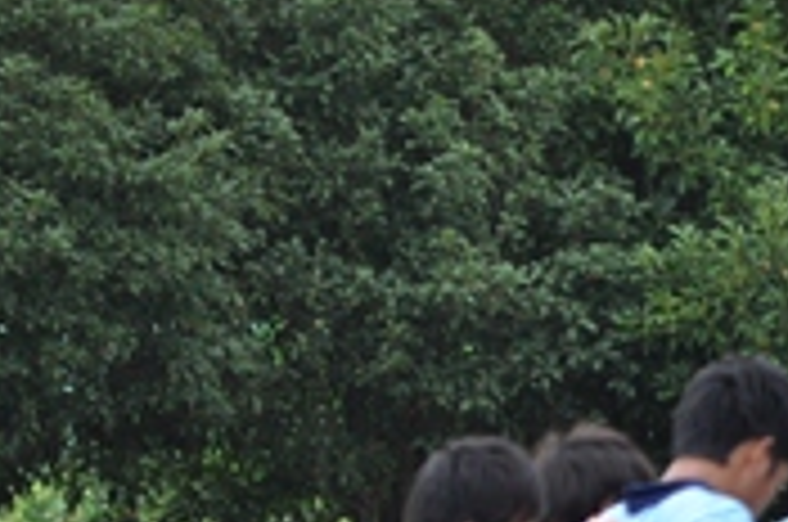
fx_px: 22723
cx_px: 968
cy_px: 709
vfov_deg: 1.3
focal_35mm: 1040
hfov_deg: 2.0
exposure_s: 1/800
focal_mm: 190
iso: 800
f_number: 5.6
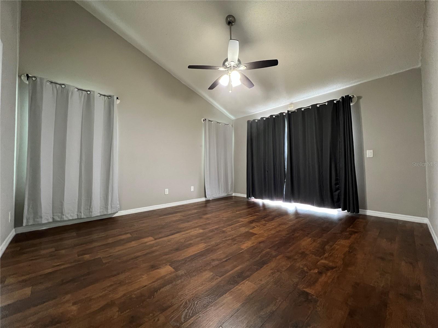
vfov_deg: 89.9
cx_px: 219
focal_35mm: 13
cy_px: 164
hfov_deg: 106.2
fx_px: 164
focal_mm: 1.57
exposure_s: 1/60
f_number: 1.8
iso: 500
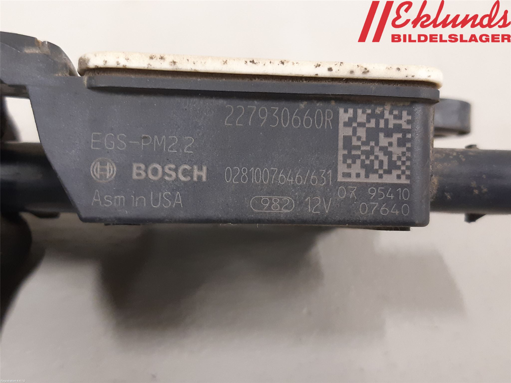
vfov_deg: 53.1
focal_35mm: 26
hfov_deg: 67.3
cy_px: 192
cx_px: 256
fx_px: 384
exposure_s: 1/33
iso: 250
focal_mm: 3.93
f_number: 1.7
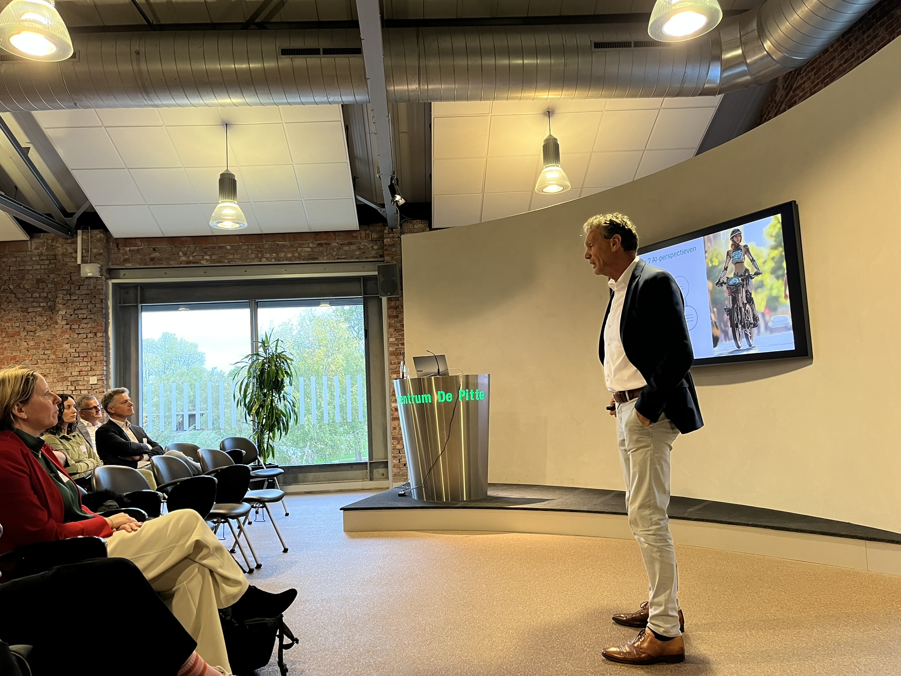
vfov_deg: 53.1
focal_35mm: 26
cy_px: 338
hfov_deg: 67.3
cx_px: 450
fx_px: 677
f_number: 1.6
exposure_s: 1/50
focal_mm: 5.1
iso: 100
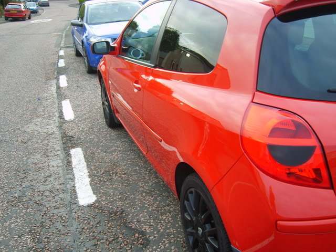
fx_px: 340
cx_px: 168
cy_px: 126
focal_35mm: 35
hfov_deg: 52.6
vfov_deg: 40.7
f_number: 2.8
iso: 50
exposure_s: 1/60
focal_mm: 7.4
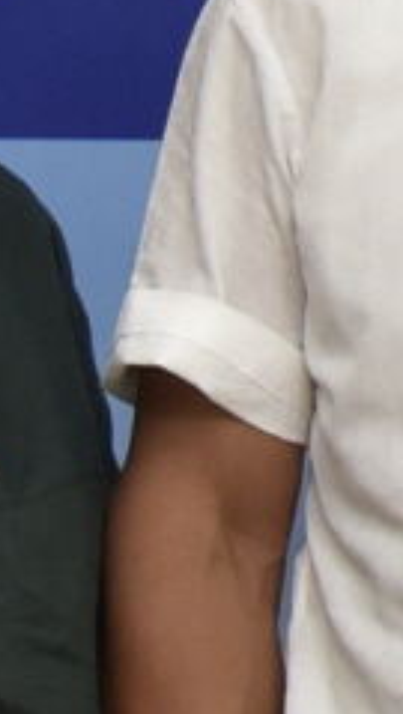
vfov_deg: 5.4
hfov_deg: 2.9
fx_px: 7556
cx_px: 1887
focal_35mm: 399
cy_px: -16
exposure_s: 1/125
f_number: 4.5
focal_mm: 38
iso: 800
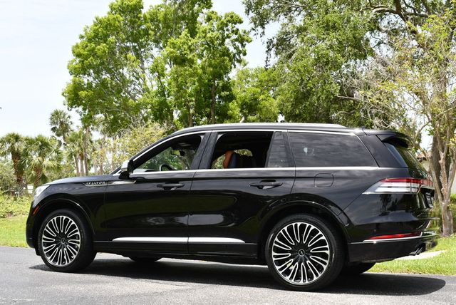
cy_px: 152
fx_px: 609
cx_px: 228
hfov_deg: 41.1
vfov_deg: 28.1
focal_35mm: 48
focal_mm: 24
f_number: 8
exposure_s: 1/250
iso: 180
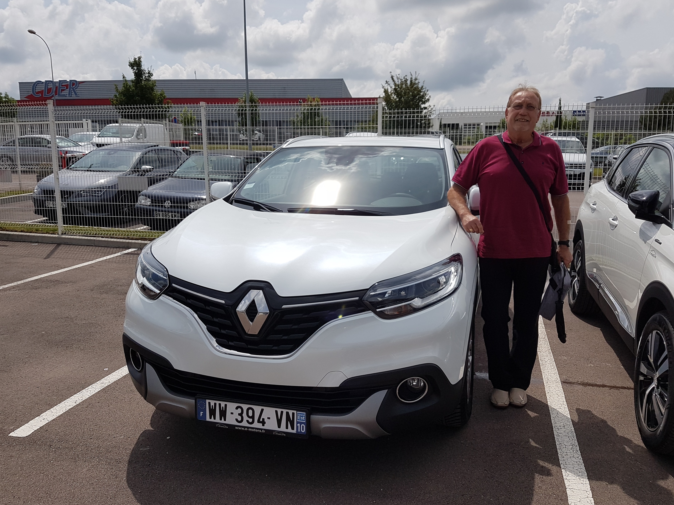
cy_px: 250
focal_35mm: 28
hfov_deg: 63.4
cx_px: 330
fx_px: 545
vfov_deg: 49.7
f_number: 1.7
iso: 40
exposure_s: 1/3960
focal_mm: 4.2
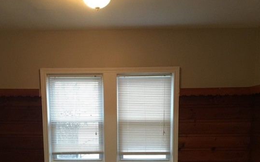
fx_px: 312
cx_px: 123
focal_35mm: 44
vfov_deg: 27.6
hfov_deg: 45.3
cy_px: 160
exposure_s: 1/15
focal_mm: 4.15
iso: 100
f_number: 2.2
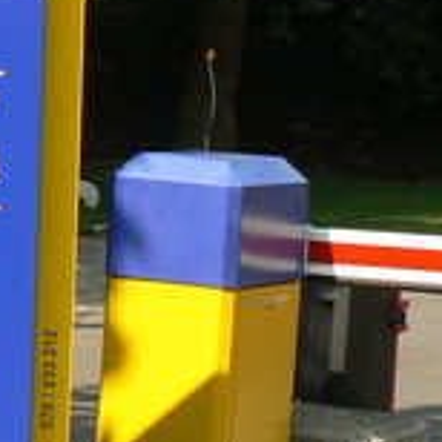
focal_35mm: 165
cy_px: 267
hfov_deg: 10.2
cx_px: -264
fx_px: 2384
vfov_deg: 10.6
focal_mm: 6
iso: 100
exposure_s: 1/1000
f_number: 3.6
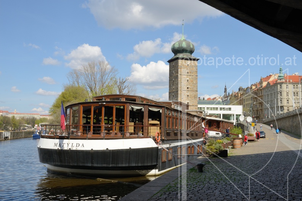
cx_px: 151
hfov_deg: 48.5
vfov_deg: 33.4
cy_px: 100
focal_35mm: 40
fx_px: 336
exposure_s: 1/100
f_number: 20
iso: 320
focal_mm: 40
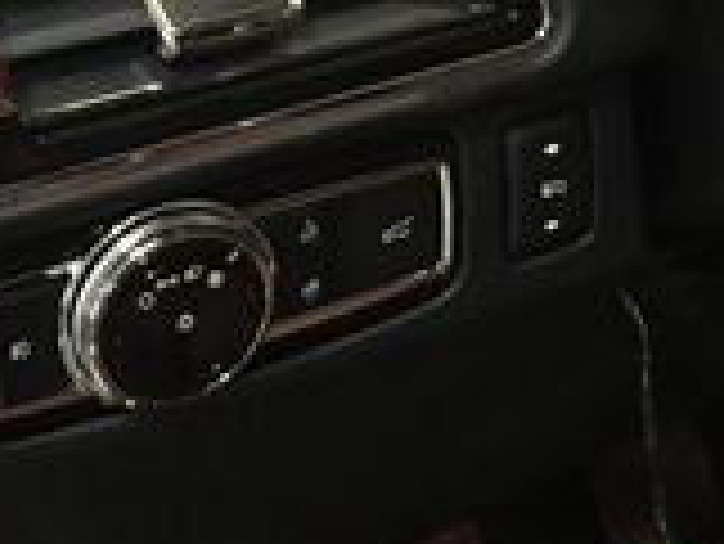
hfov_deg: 17.8
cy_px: -139
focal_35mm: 108
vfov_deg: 13.3
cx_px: 720
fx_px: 2261
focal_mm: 4.15
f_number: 2.2
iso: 500
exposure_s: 1/17
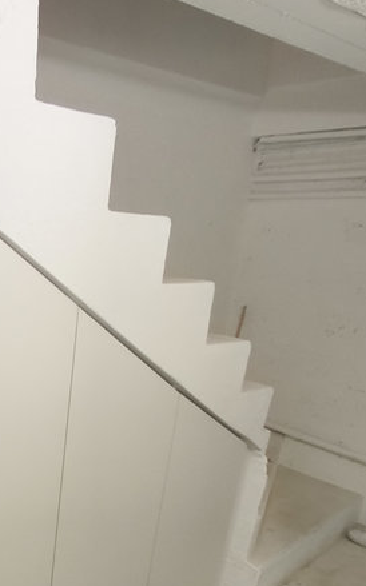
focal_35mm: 29
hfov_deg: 37.3
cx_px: -20
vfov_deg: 63.5
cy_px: 375
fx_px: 463
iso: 200
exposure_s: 1/33
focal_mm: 1.9
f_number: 2.2
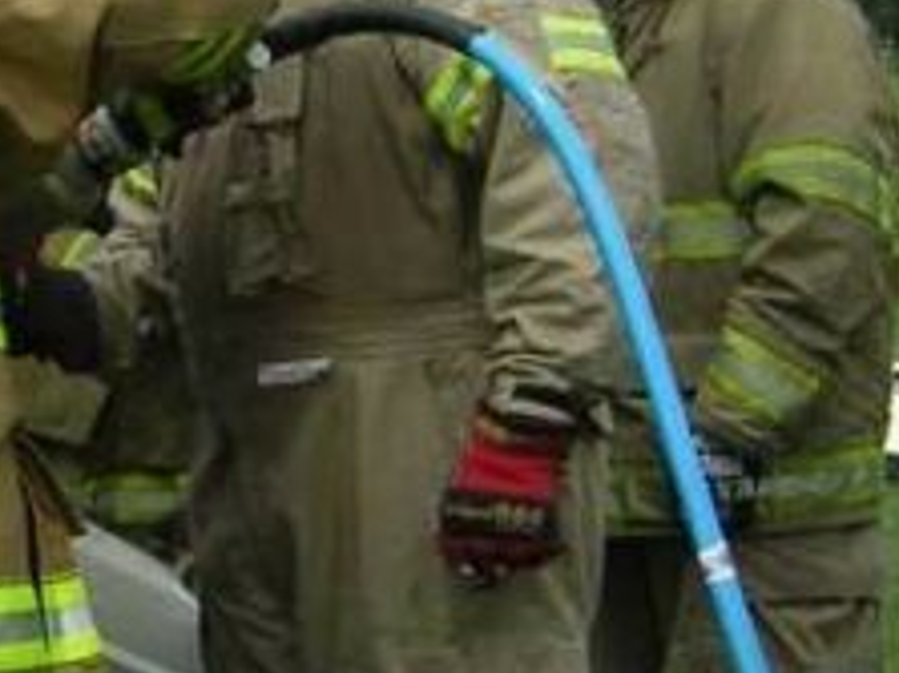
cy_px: 173
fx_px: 2518
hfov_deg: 20.2
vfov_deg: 15.2
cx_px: 274
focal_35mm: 97
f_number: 5.2
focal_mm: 4.7
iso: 50
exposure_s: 1/277
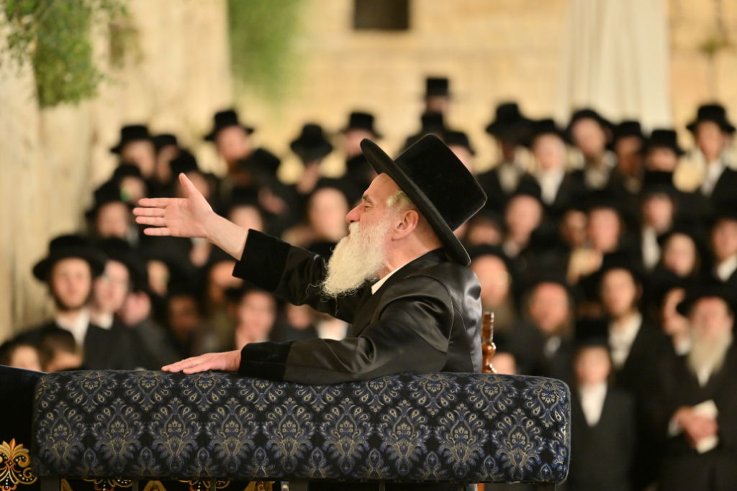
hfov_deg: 11.1
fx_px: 3788
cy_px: 246
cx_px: 368
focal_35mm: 185
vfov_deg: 7.4
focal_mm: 185
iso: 1250
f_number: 2.8
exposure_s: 1/160
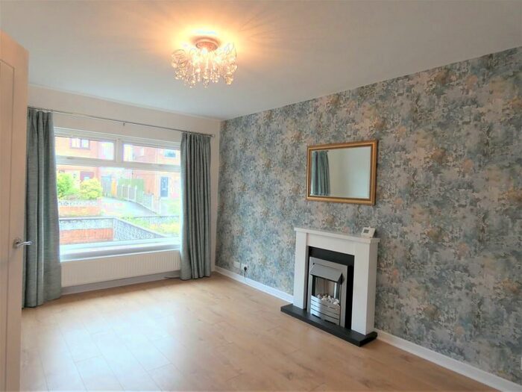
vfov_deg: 66.0
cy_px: 196
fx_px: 302
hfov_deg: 81.7
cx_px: 261
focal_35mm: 20
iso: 200
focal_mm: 3.6
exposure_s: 1/60
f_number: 2.8
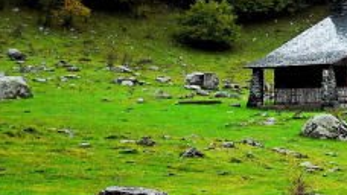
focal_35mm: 150
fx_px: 1376
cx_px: 481
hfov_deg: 13.7
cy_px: -91
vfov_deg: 8.0
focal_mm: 31
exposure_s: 1/200
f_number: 4
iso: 640
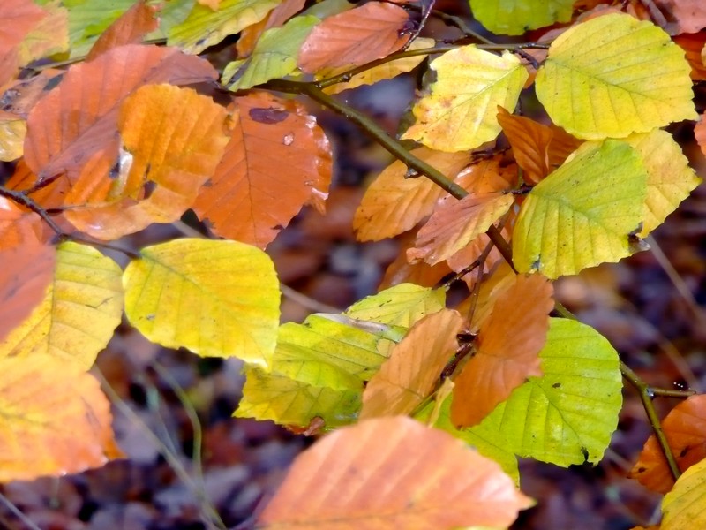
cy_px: 265
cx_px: 353
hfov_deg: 7.1
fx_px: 5711
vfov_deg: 5.3
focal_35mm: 280
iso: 250
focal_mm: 46
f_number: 4.9
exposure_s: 1/60
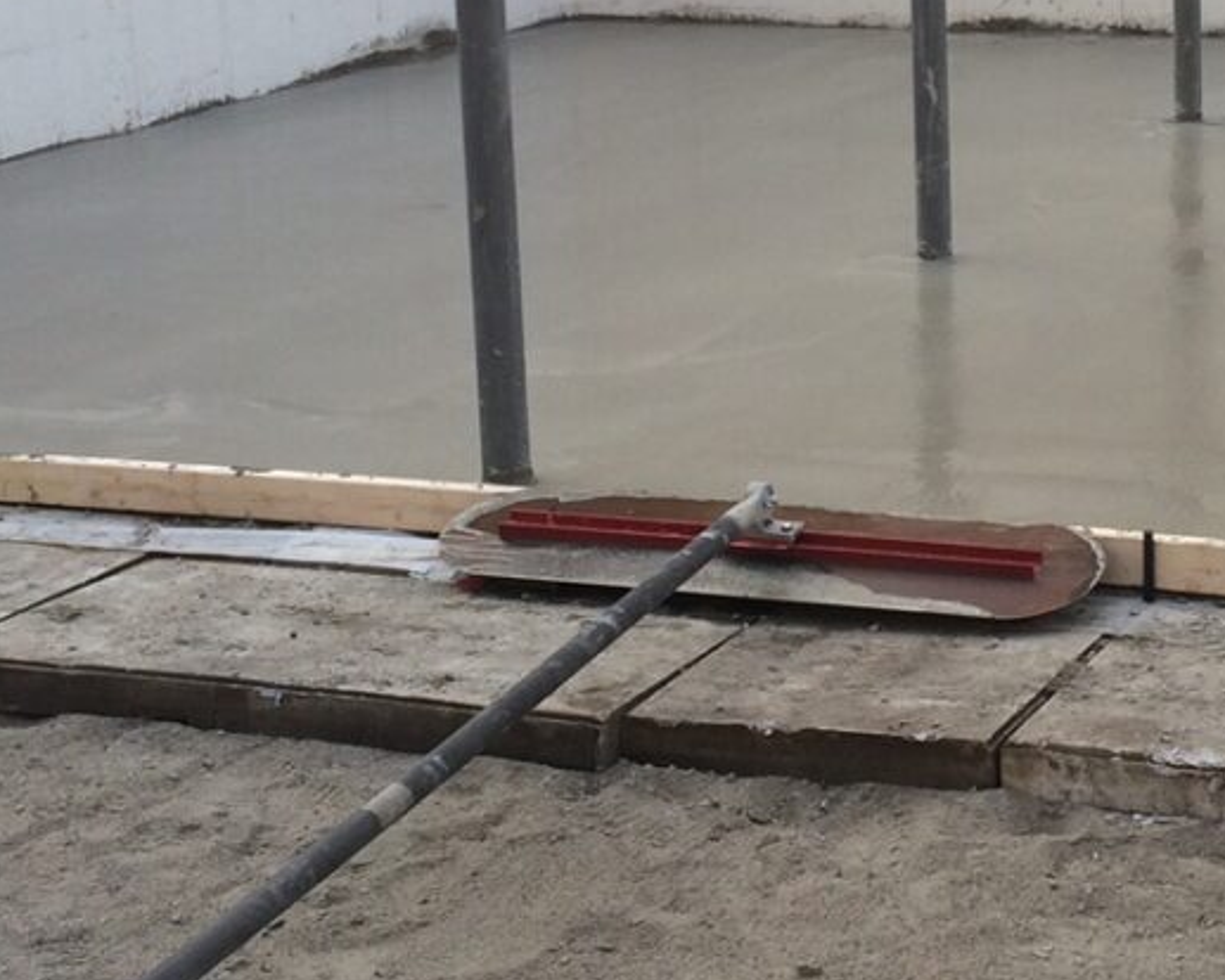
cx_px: 1090
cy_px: 275
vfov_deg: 17.6
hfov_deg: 21.5
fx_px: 3155
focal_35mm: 87
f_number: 2.2
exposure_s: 1/146
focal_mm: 4.12
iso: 32
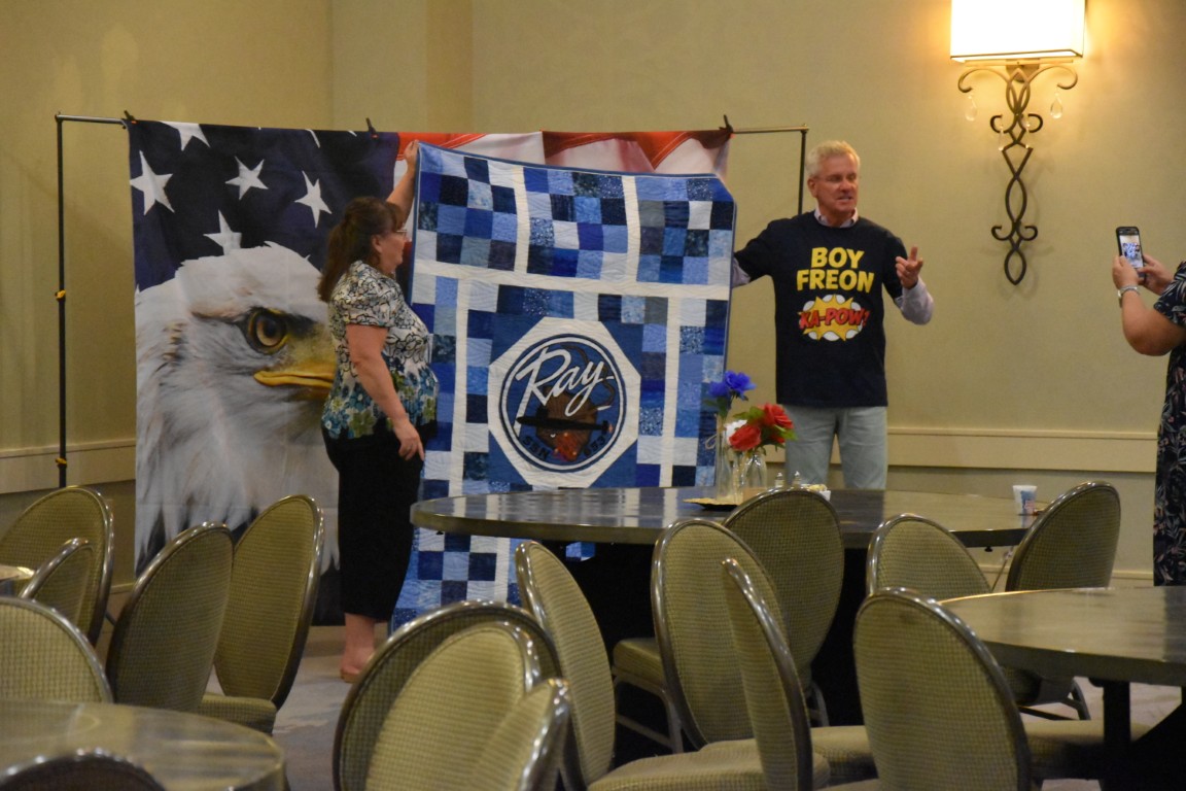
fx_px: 4200
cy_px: 396
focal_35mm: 128
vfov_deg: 10.8
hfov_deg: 16.1
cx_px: 593
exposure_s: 1/125
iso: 9000
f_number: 5.6
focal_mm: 85
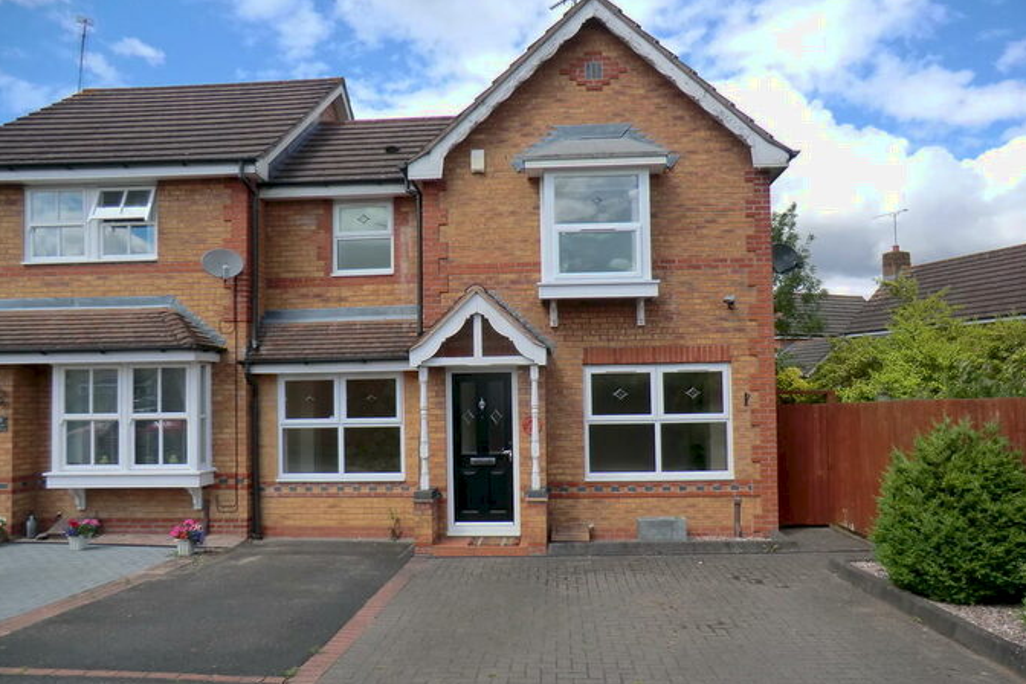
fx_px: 741
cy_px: 370
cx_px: 505
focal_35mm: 26
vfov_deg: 49.5
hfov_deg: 69.4
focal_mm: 4.3
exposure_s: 1/800
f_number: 3.2
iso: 64
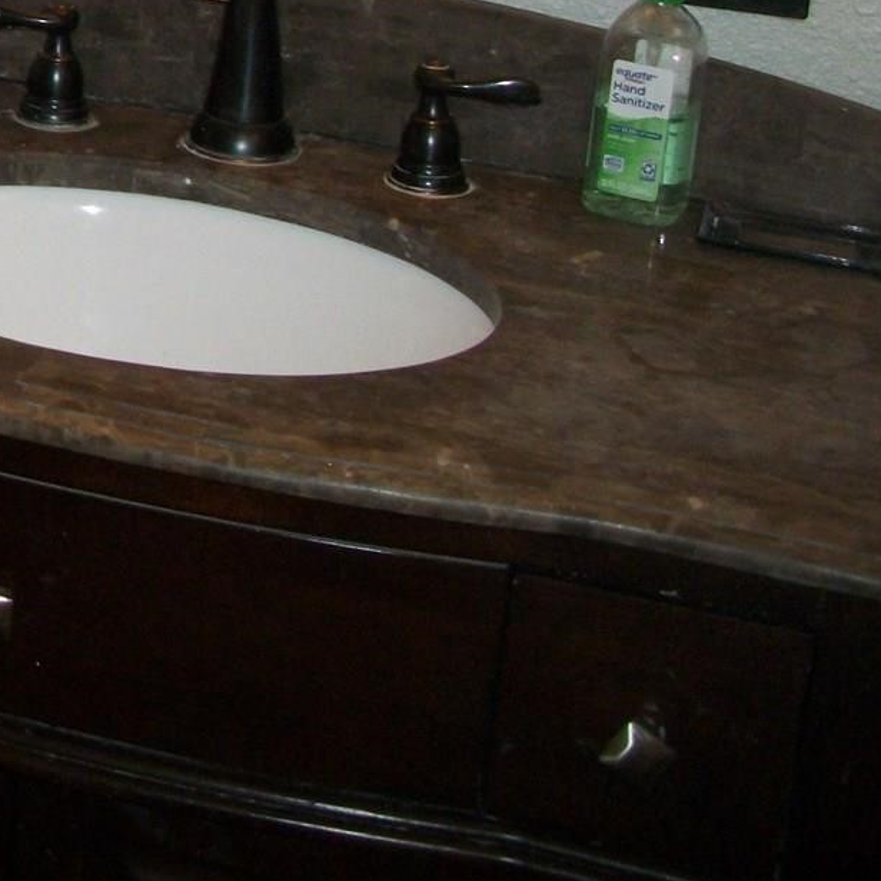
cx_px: -546
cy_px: -200
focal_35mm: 94
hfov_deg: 16.4
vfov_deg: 17.5
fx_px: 2707
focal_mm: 5.7
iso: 160
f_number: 2.9
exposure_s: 1/60
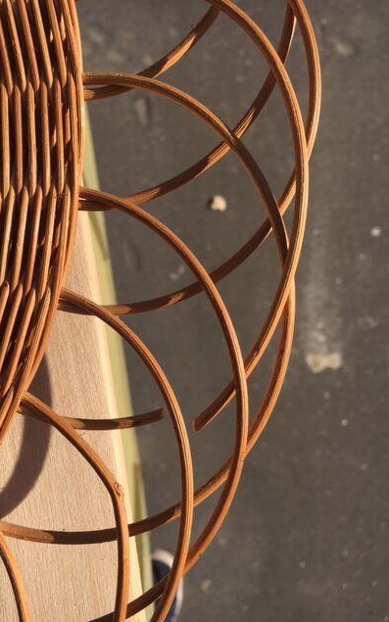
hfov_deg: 40.5
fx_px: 526
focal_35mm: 31
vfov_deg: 61.2
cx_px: 159
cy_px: 311
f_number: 2.2
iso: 25
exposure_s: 1/1709
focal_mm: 4.15
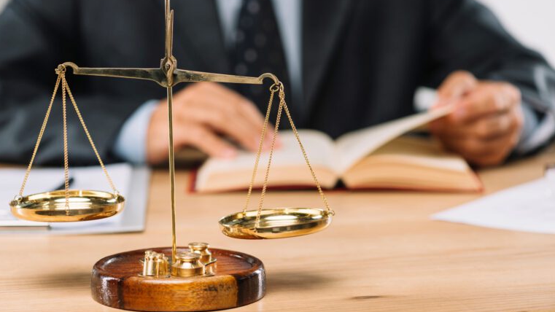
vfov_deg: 10.9
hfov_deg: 19.3
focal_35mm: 111
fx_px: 1633
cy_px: 129
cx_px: 276
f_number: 5
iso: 200
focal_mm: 105
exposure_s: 1/160
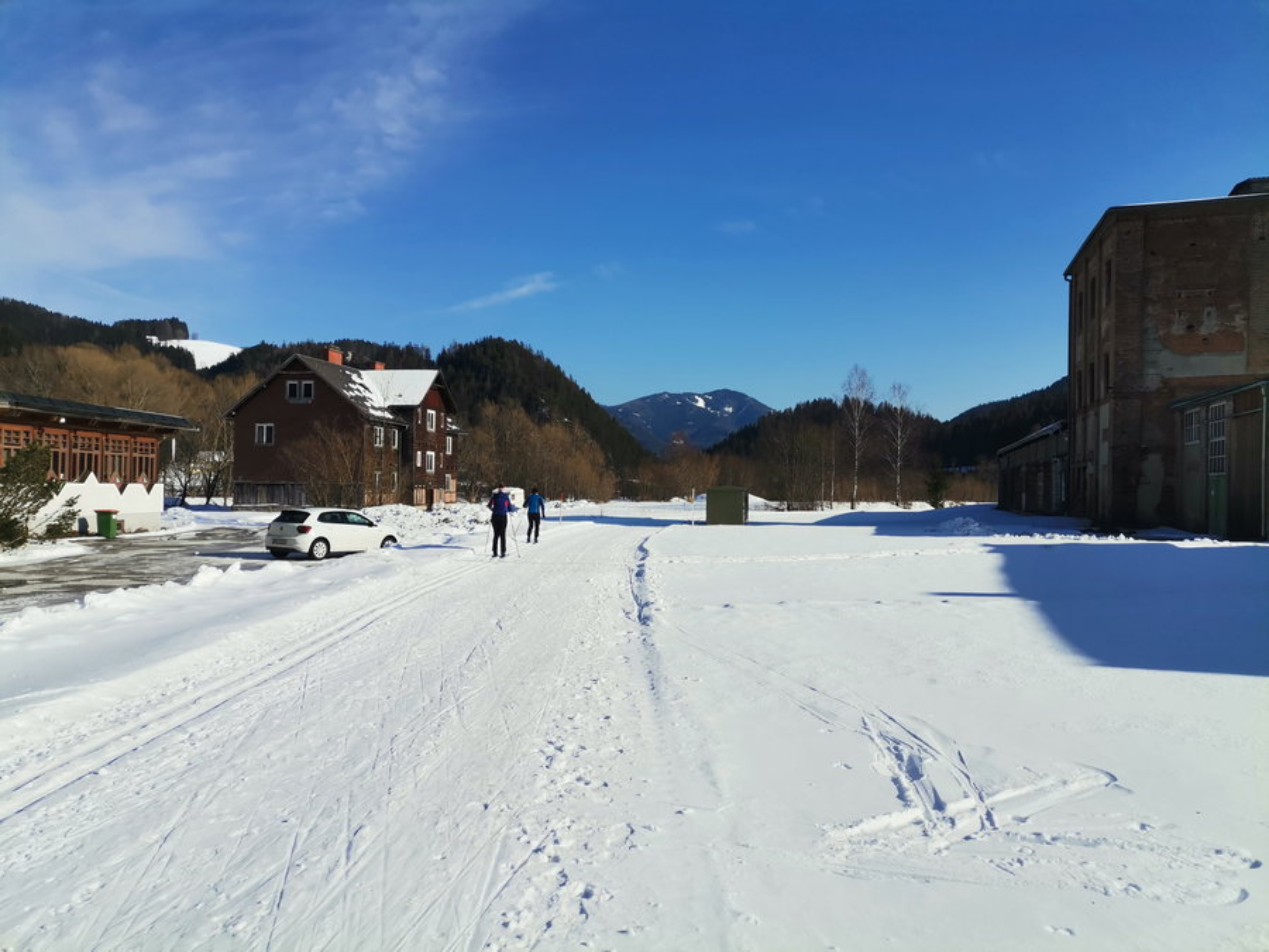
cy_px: 476
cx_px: 634
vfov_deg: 53.1
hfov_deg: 67.3
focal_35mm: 26
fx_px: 953
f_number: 1.8
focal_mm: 4.75
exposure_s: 1/3937
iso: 50
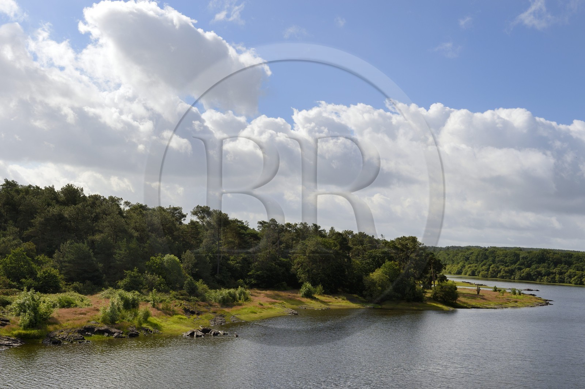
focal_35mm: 38
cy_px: 194
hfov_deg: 50.7
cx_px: 292
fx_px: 617
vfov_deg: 35.0
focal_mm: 38
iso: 200
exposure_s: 1/200
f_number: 14
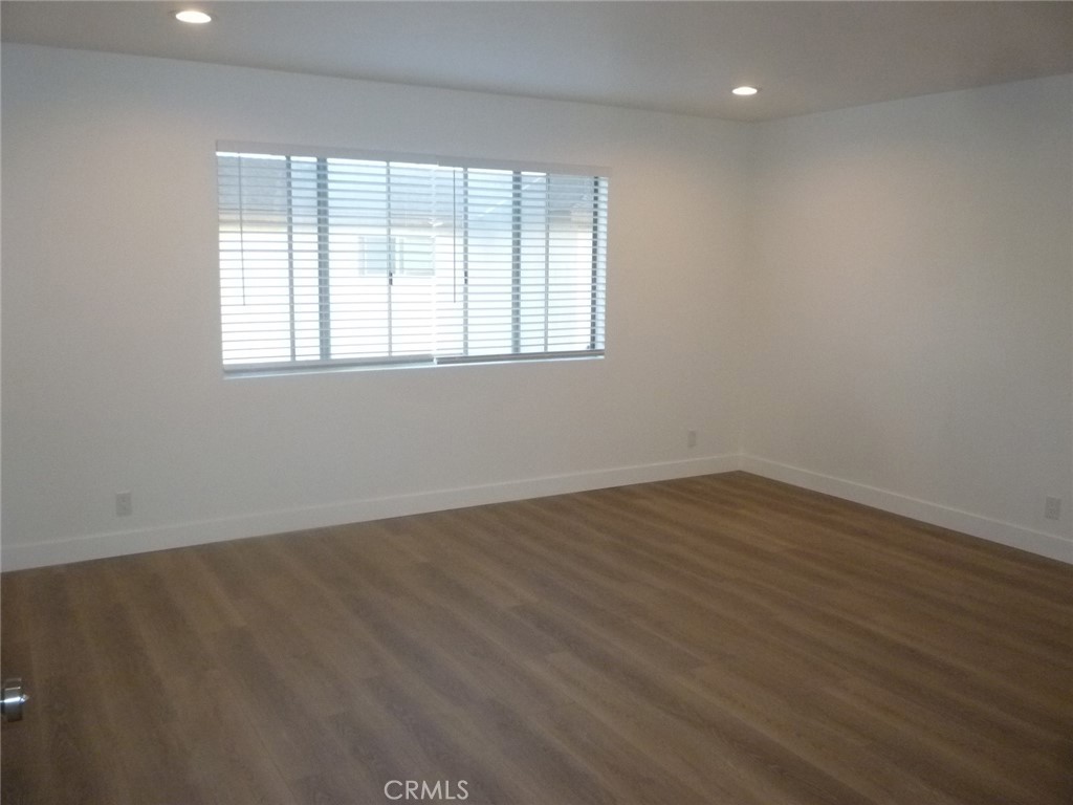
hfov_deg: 61.7
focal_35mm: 29
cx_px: 536
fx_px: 899
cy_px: 402
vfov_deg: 48.2
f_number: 3.3
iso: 400
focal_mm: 5.2
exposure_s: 1/125
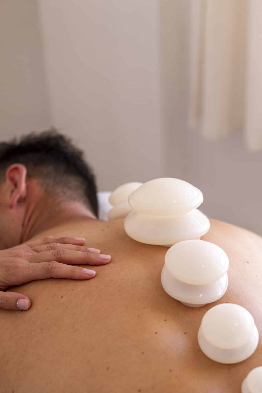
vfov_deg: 28.2
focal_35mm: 71
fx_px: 775
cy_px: 270
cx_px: 120
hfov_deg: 19.2
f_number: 3.2
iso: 320
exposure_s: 1/400
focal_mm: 50
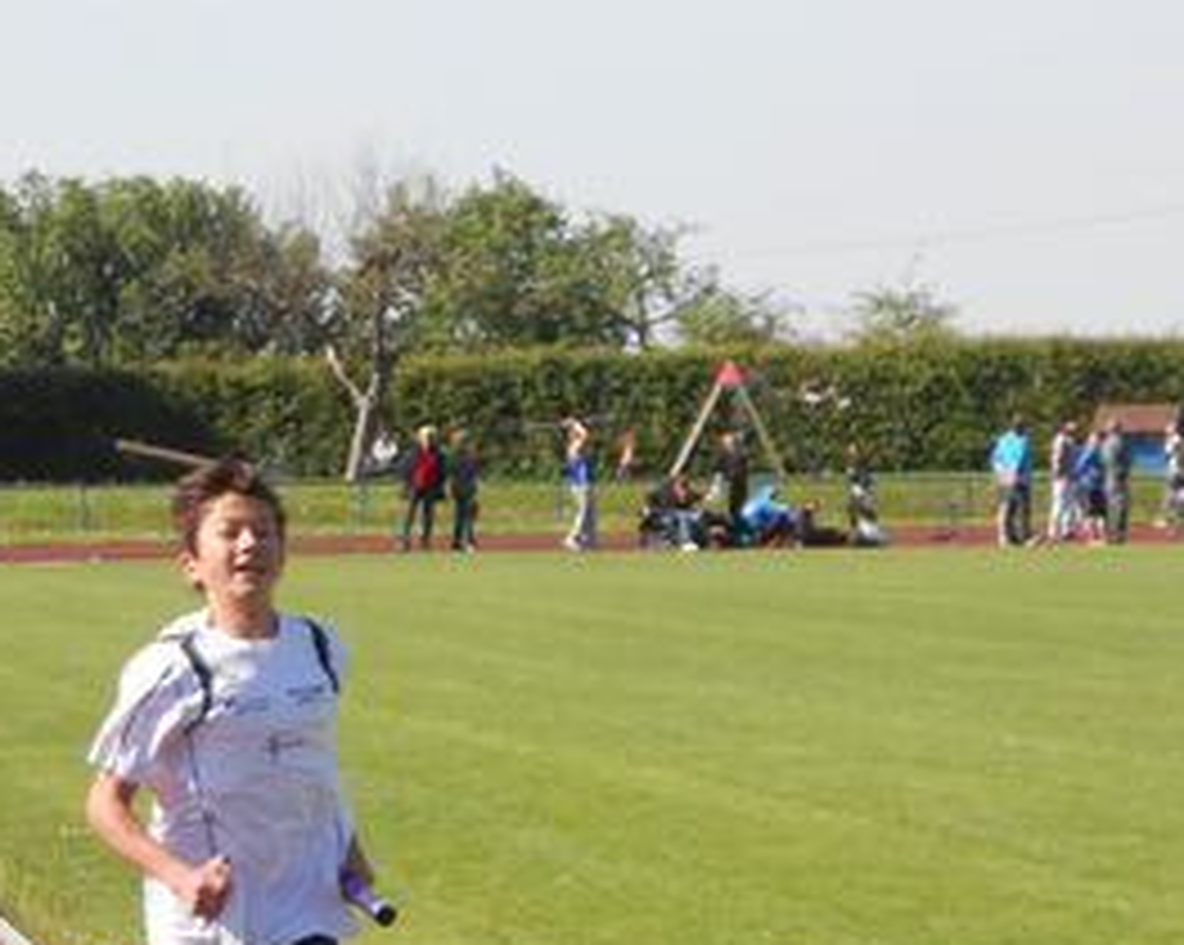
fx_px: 7739
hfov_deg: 8.7
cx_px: 122
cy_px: 860
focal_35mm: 221
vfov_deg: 7.0
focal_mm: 16.5
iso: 80
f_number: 4.6
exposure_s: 1/400
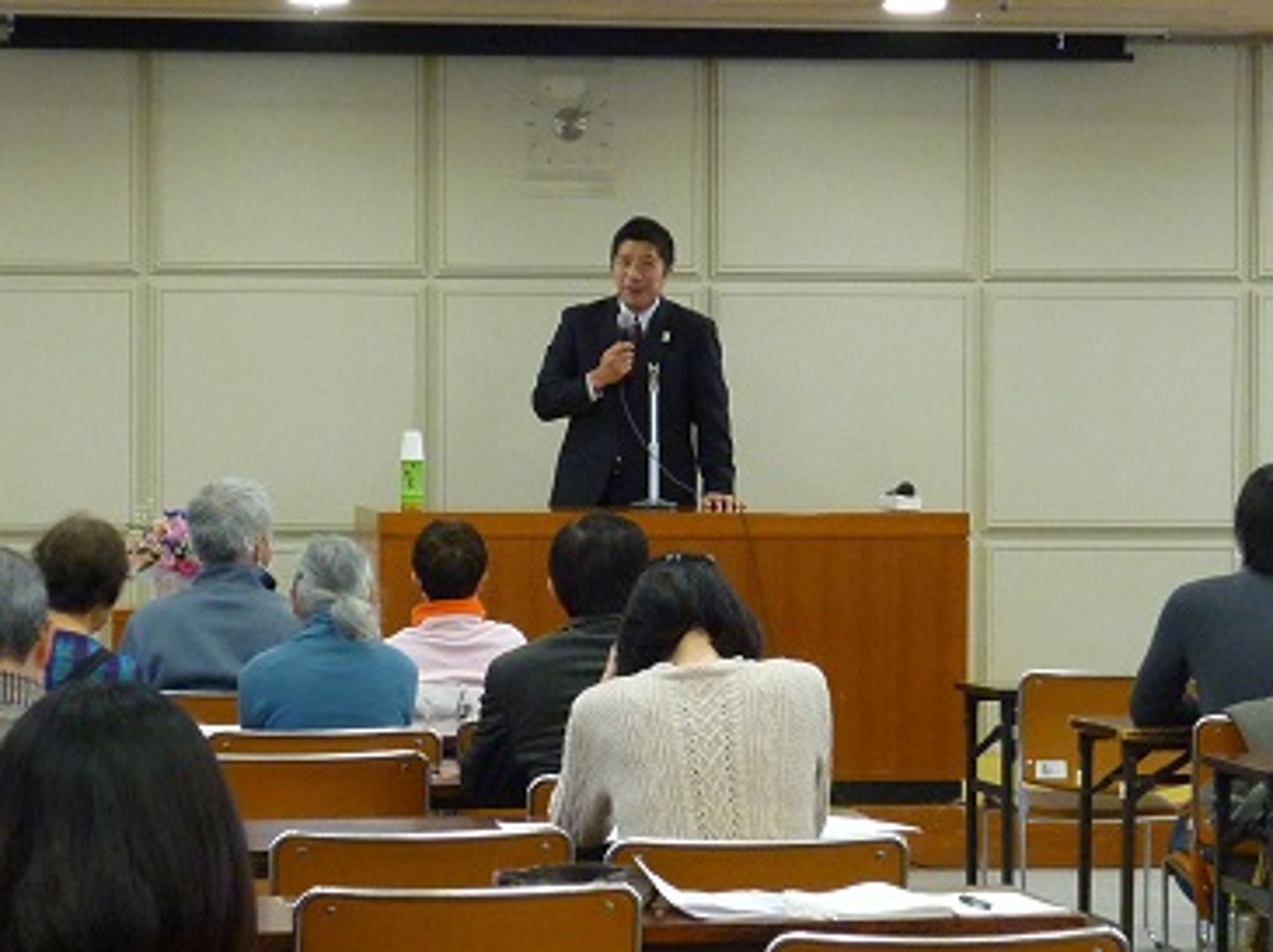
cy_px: 476
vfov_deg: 12.1
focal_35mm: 122
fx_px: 4482
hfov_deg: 16.2
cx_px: 636
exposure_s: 1/25
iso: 400
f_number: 3.9
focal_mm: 11.4
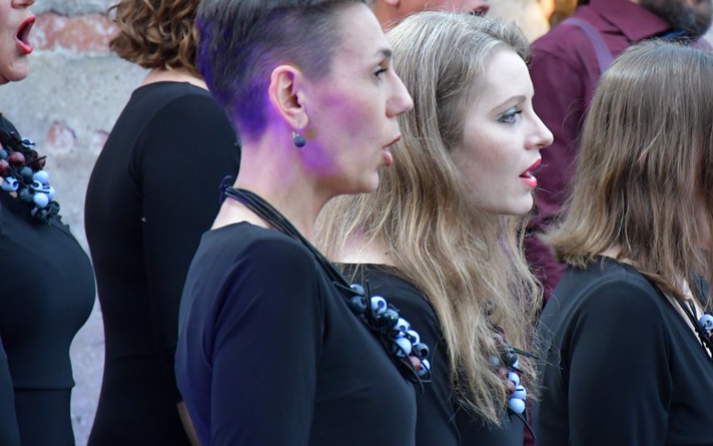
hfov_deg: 7.3
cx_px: 485
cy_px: 128
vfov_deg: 4.6
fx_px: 5557
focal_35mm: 286
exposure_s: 1/250
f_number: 5.6
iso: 3200
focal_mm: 130
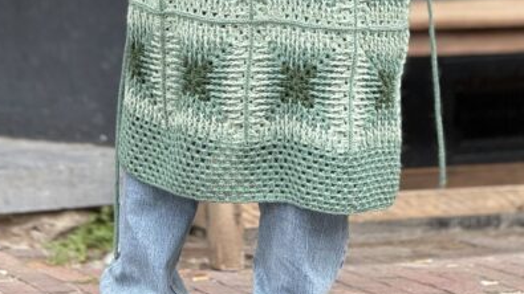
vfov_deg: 4.5
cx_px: 253
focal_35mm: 265
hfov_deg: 8.1
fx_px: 3681
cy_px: -219
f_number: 2.8
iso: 64
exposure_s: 1/289
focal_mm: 15.66
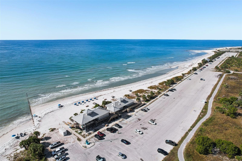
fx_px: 148
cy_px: 80
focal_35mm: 22
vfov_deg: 57.2
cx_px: 121
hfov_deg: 78.6
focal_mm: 8.4
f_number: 2.8
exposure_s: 1/2500
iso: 100
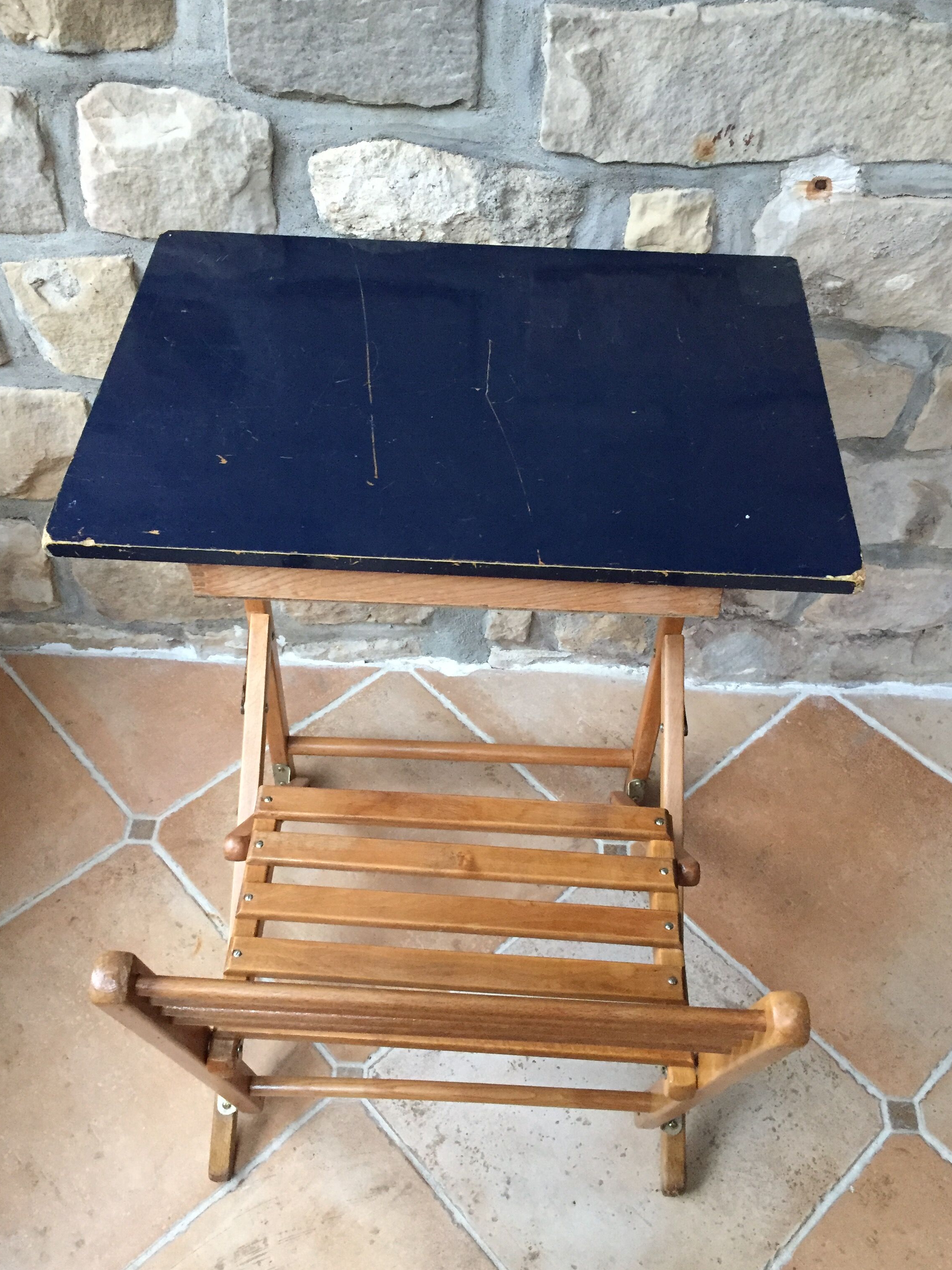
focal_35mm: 31
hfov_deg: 45.4
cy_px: 621
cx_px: 477
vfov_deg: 58.3
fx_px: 1137
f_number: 2.2
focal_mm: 4.15
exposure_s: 1/25
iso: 250
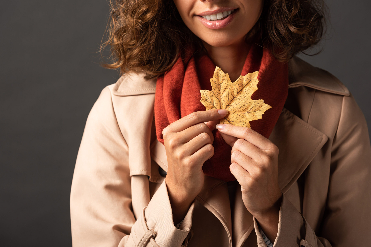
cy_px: 124
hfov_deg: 17.6
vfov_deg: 11.8
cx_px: 186
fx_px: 1196
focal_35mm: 116
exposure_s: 1/200
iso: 100
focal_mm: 116
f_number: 7.1
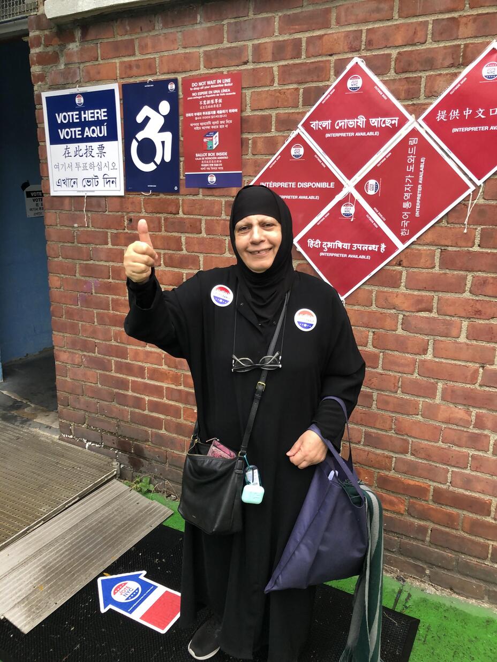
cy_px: 331
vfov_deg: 63.4
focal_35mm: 28
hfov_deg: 49.8
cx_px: 248
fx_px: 536
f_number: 1.8
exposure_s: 1/40
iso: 25
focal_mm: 4
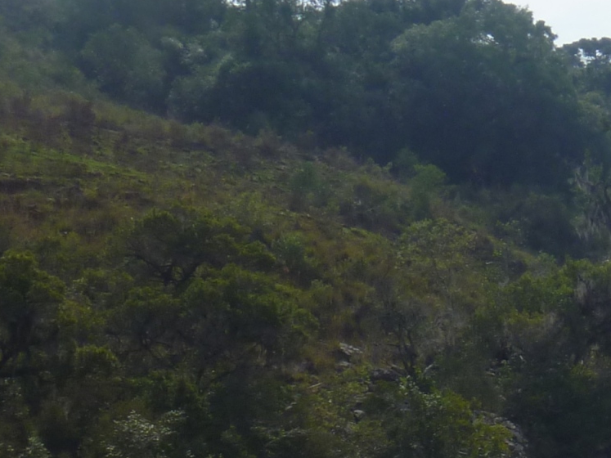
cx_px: 819
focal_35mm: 120
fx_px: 2118
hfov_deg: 15.5
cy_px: 433
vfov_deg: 12.2
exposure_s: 1/500
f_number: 5.6
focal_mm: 6.3
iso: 80
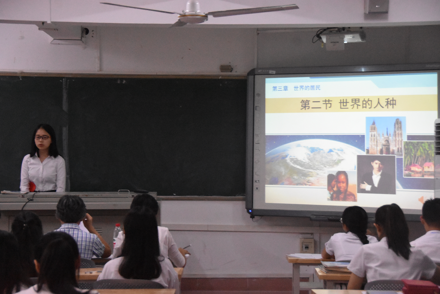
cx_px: 220
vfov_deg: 16.3
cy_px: 147
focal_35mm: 84
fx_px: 1027
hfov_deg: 24.2
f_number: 4.8
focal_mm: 56
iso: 7200
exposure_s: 1/250
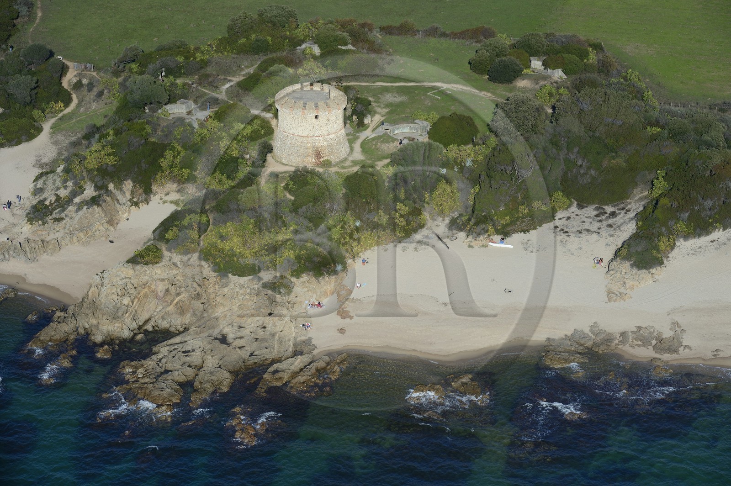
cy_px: 243
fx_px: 2739
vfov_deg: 10.1
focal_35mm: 135
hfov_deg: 15.2
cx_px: 366
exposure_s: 1/1000
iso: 400
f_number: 9
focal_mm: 135
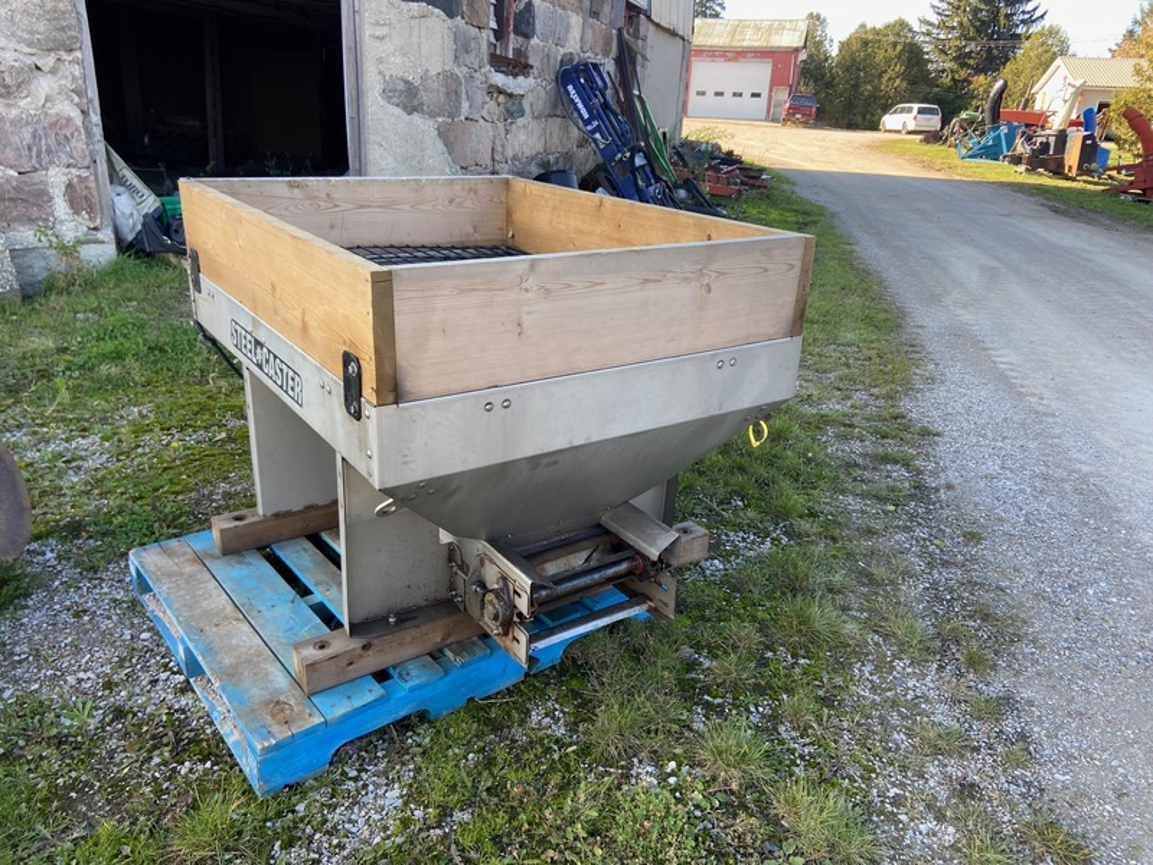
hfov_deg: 67.3
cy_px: 432
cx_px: 576
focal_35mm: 26
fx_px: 866
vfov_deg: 53.1
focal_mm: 4.25
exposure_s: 1/173
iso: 32
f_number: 1.8
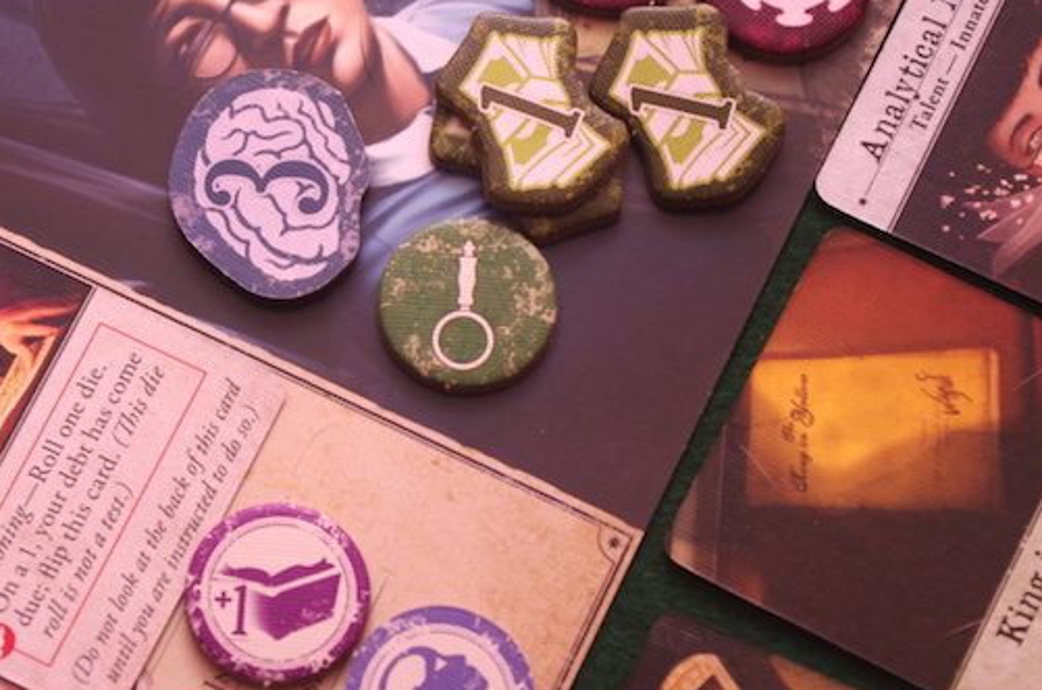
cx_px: 331
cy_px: 329
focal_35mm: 115
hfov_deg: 17.8
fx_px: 3322
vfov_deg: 11.9
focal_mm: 47.5
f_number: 5.6
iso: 200
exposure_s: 1/30
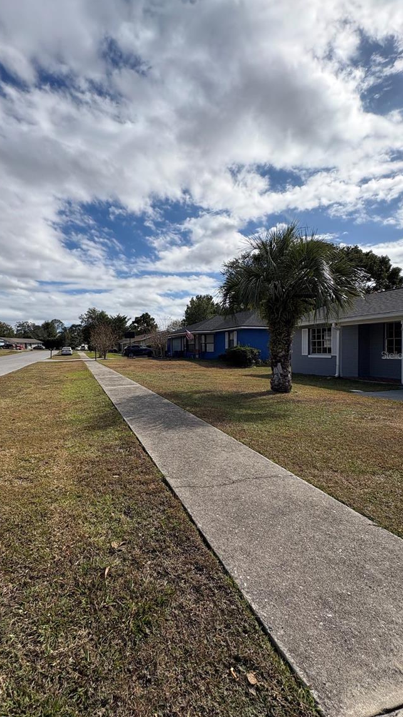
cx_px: 144
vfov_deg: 99.4
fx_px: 304
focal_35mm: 16
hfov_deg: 65.7
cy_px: 355
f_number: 2.2
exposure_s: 1/3546
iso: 50
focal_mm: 2.22
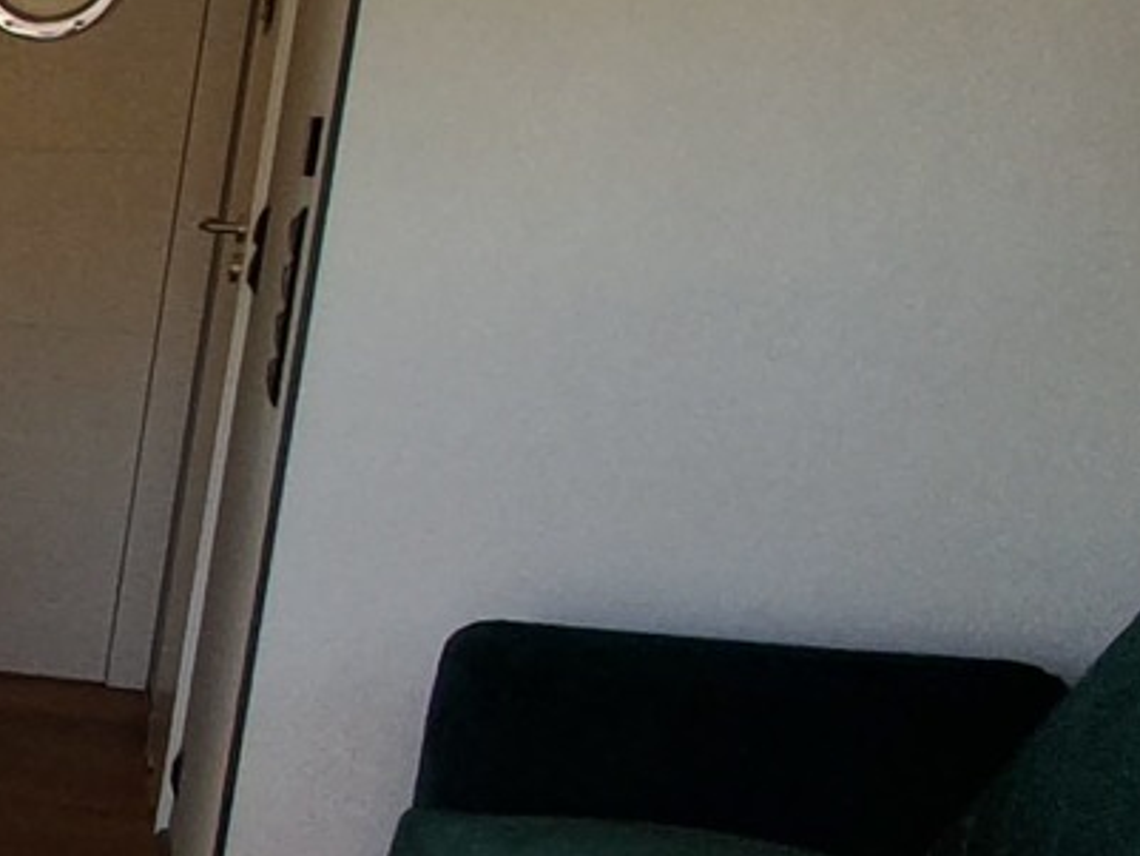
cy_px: 616
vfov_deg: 18.1
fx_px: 2668
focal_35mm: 81
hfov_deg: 15.2
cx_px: -1529
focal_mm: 1.8
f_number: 2.2
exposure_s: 1/123
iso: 50
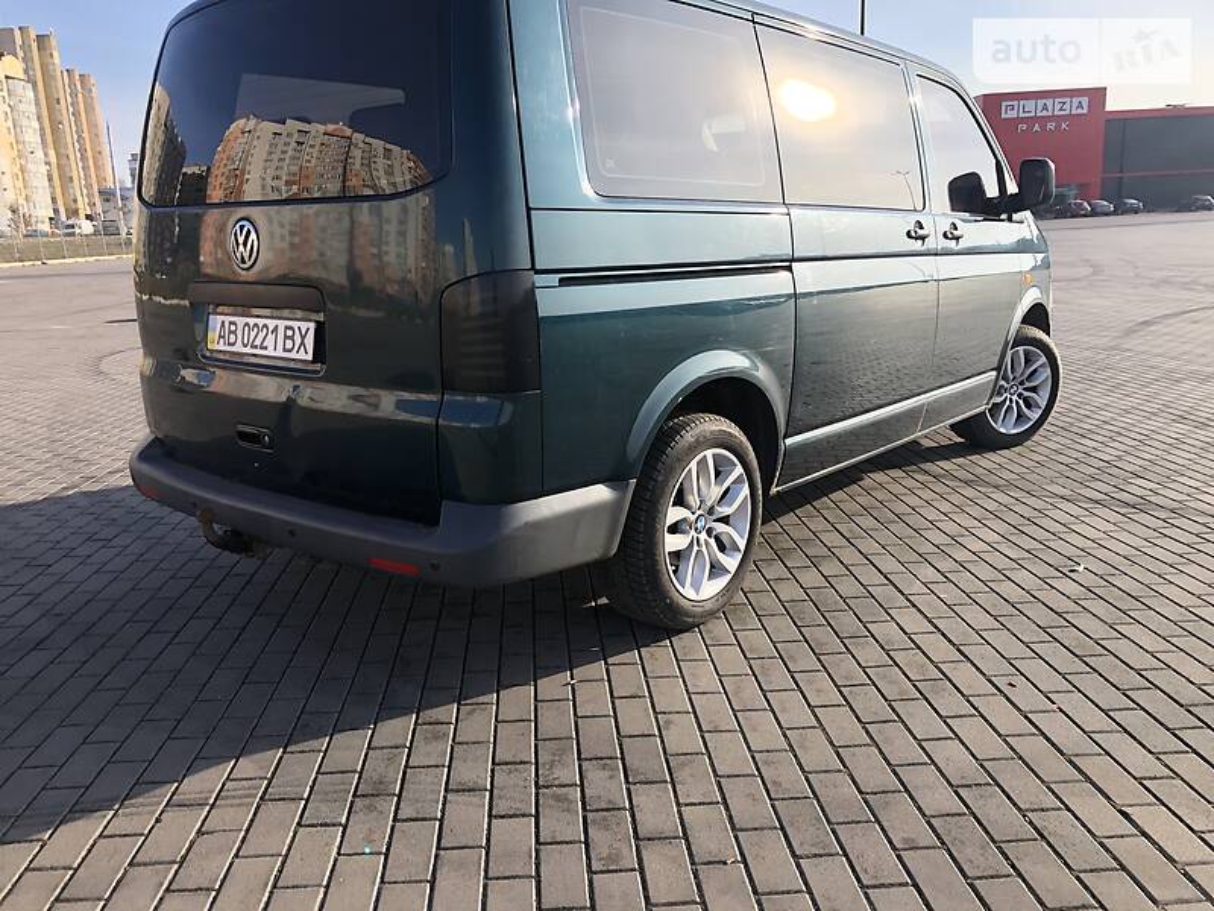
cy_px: 456
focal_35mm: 28
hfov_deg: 63.4
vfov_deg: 49.7
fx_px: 982
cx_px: 607
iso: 20
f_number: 1.8
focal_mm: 4
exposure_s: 1/1021
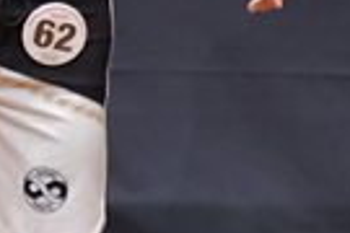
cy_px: -10
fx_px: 15039
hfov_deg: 1.3
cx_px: -455
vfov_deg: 0.9
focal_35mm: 1547
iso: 6400
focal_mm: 180
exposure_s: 1/400
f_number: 5.6
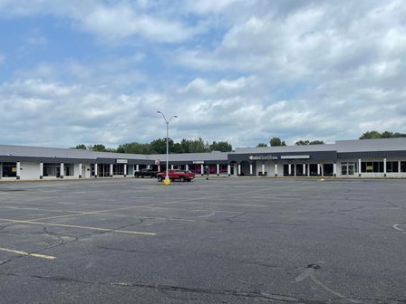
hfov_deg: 61.6
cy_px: 168
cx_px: 218
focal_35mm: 29
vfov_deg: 48.2
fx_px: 340
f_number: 1.6
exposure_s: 1/5618
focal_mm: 5.1
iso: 32
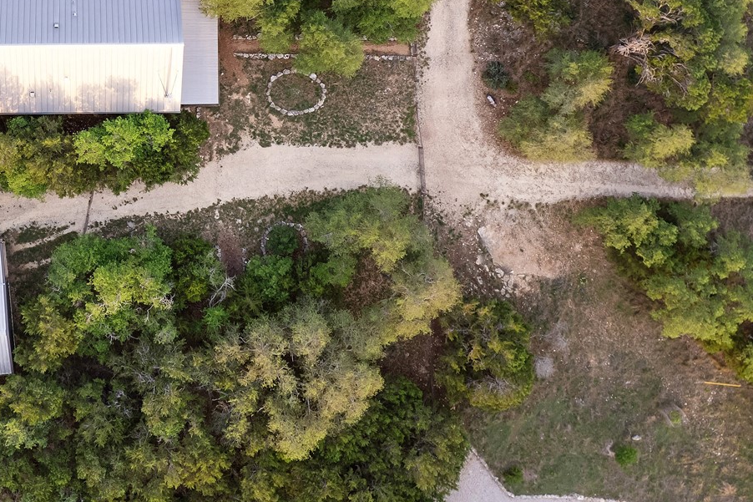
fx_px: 1108
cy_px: 37
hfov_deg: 35.3
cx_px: 71
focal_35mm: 53
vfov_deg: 24.7
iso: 100
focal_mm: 8.38
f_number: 2.8
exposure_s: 1/15
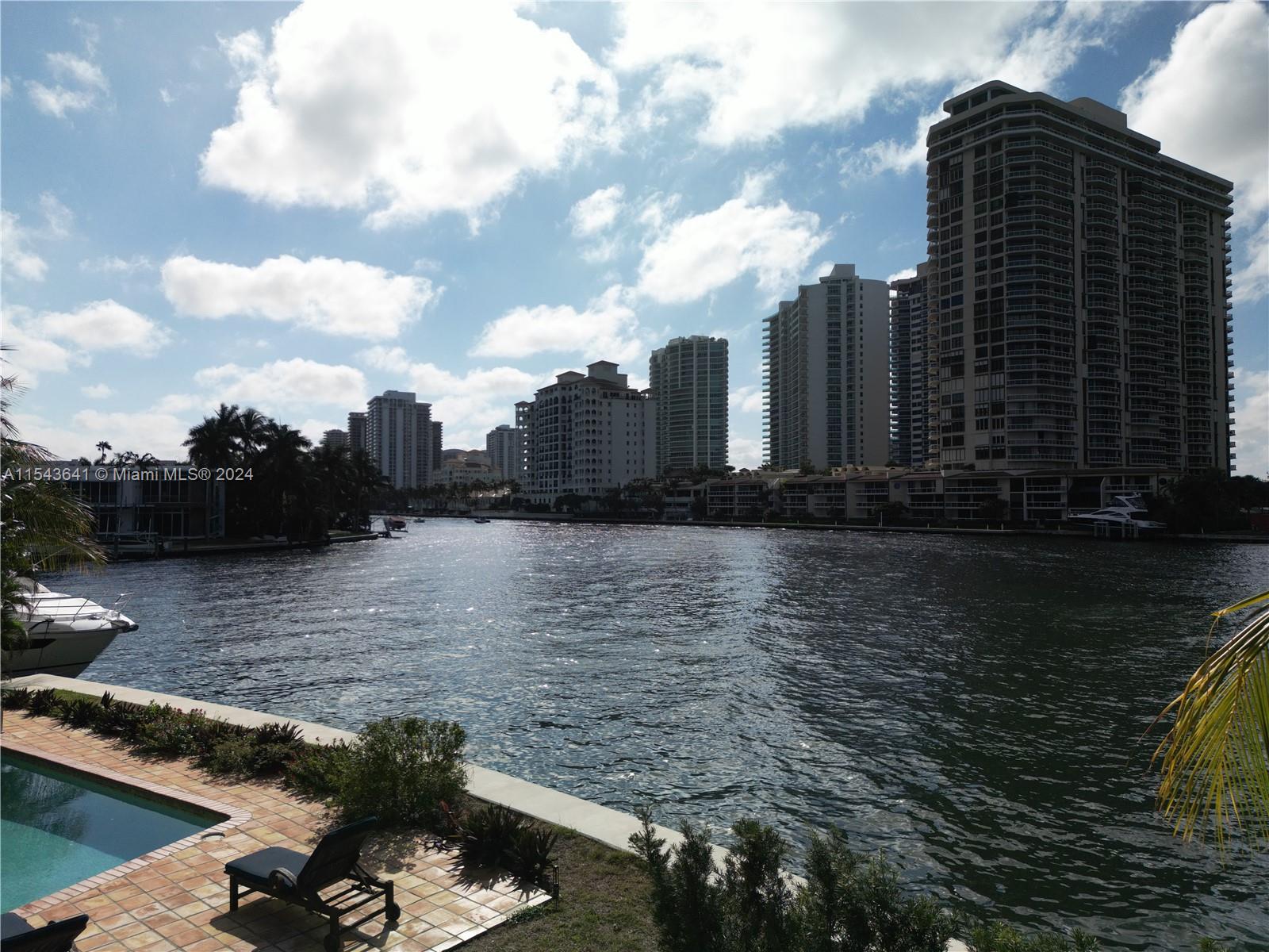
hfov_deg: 71.6
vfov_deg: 56.8
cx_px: 634
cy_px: 476
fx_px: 880
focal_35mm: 24
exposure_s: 1/3200
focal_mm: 6.72
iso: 100
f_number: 1.7
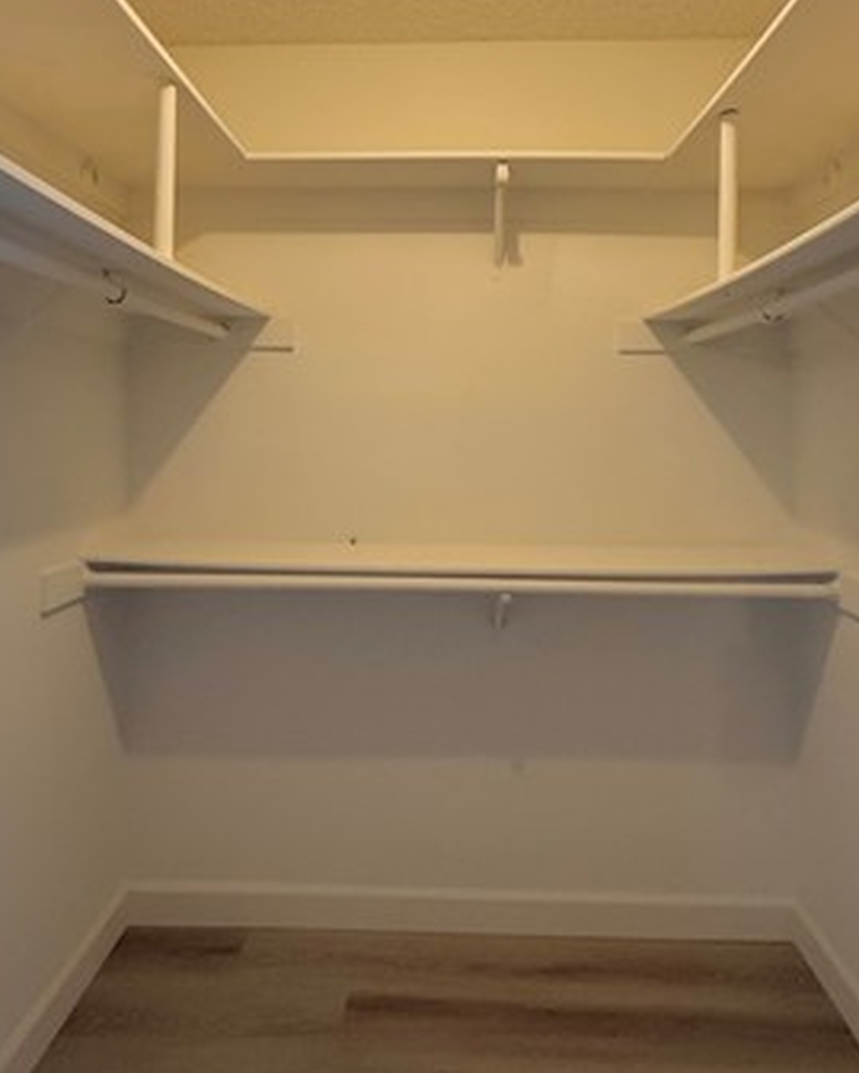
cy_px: 425
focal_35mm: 26
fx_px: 826
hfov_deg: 55.0
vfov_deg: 65.3
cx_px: 434
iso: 500
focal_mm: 2.22
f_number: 2.2
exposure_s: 1/60
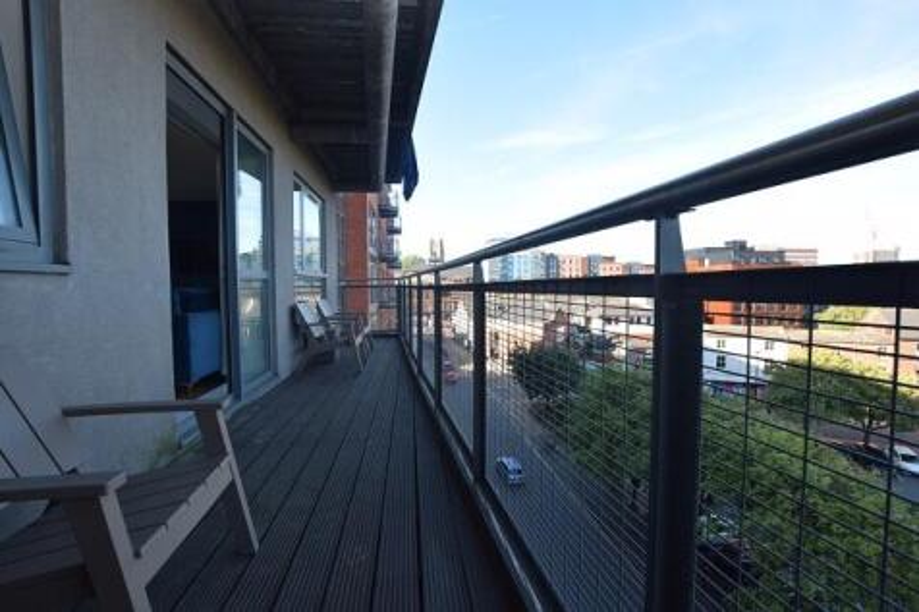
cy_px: 306
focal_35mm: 15
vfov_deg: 77.3
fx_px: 383
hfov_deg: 100.4
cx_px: 460
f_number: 8
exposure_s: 1/250
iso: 400
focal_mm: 10
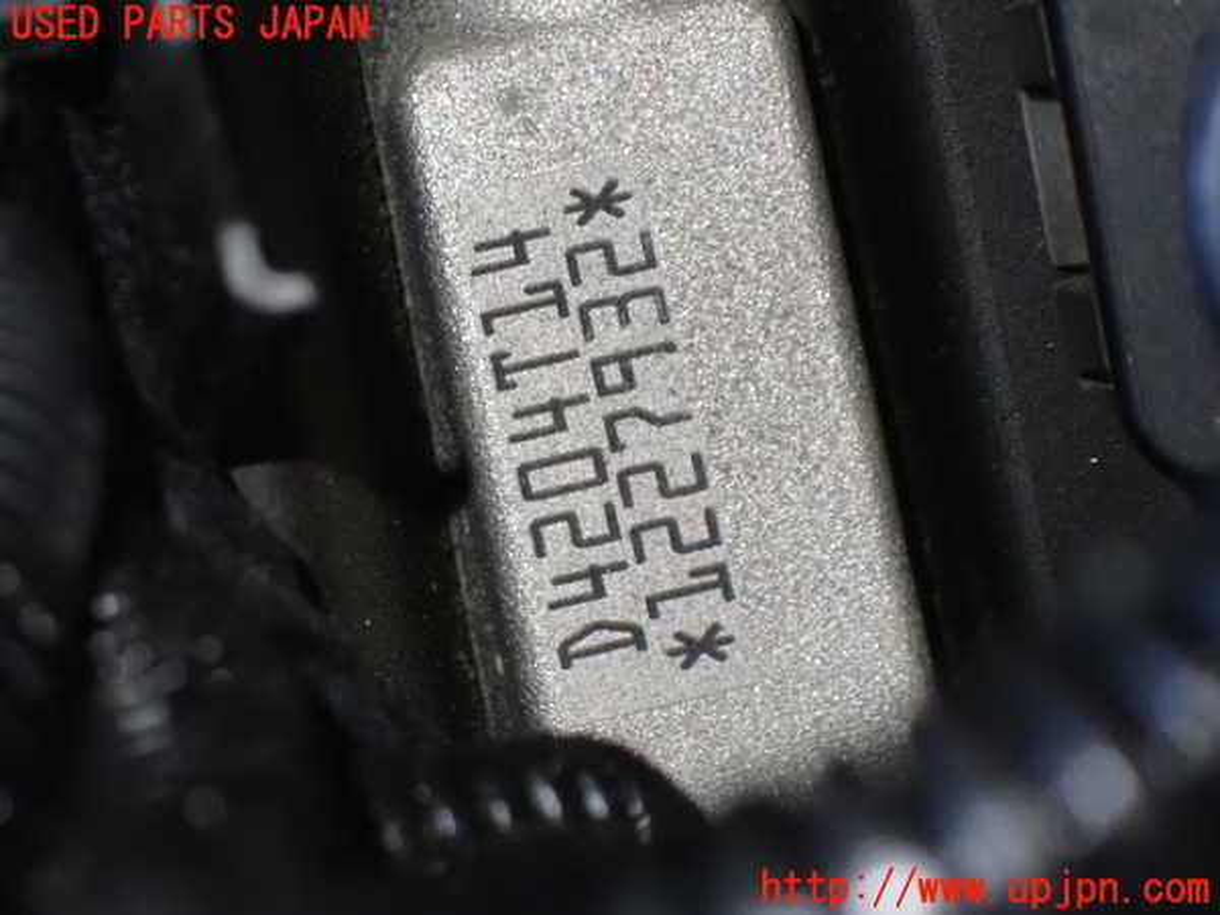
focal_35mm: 100
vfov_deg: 14.8
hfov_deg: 19.6
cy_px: 458
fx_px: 3524
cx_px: 610
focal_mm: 18
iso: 1600
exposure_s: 1/50
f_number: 4.9
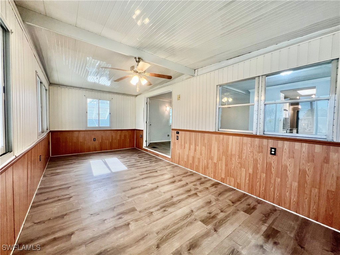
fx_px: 128
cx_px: 170
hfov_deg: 106.2
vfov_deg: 89.9
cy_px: 128
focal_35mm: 13
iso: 160
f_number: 1.8
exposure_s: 1/120
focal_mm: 1.57
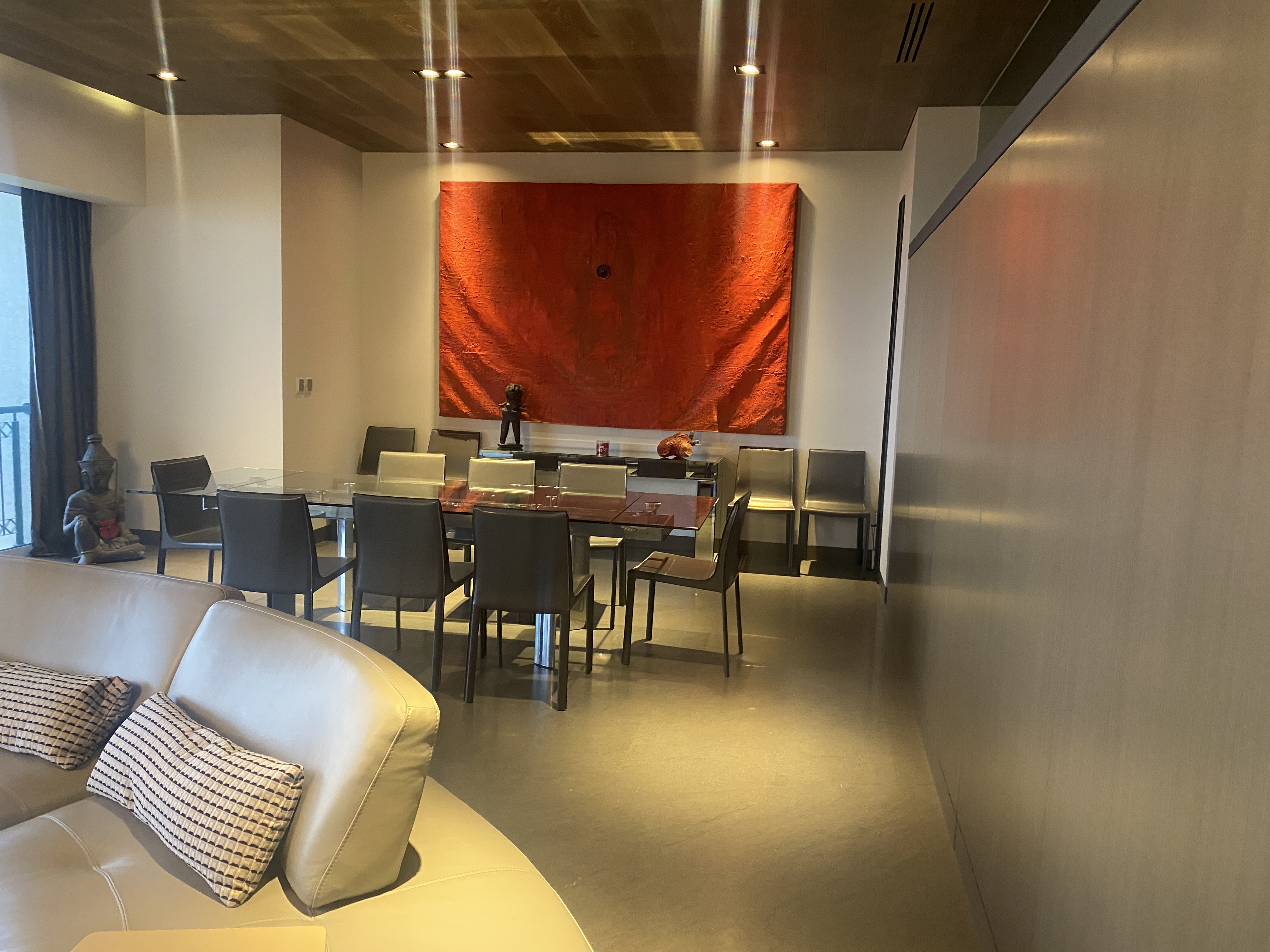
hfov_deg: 67.3
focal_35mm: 26
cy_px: 476
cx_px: 635
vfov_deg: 53.1
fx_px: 954
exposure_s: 1/60
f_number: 1.8
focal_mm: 4.25
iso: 320
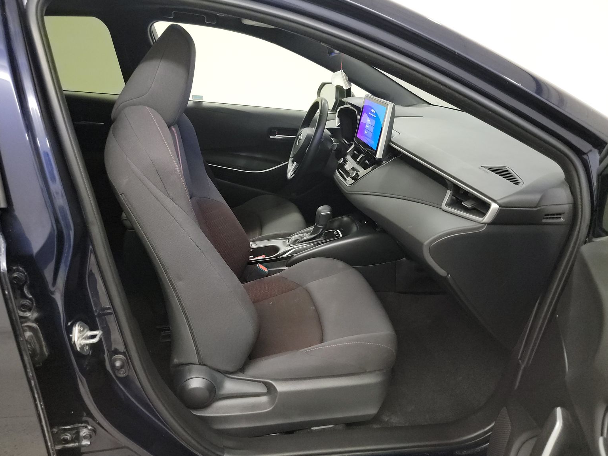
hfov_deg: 69.4
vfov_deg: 54.9
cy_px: 230
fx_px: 439
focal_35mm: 25
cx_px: 302
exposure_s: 1/59
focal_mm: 6.7
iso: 1478
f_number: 1.8
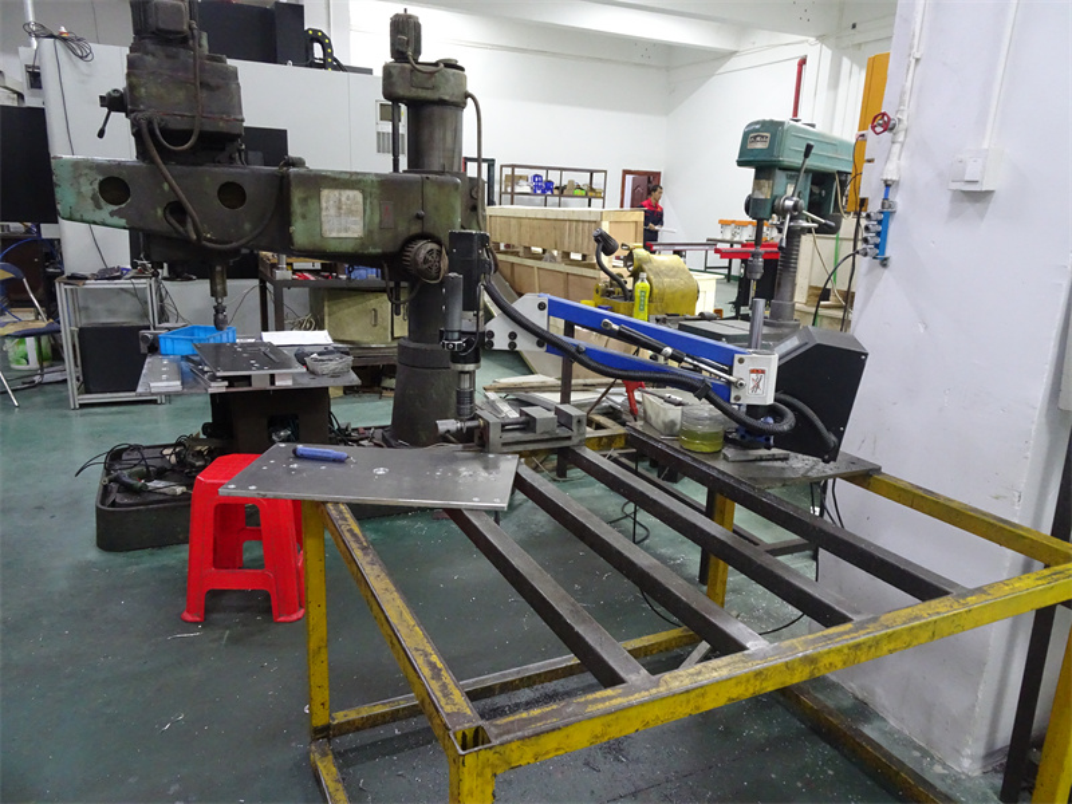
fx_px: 743
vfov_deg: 56.8
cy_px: 402
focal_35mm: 24
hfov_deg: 71.6
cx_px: 536
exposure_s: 1/25
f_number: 3.5
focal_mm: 4.1
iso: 800
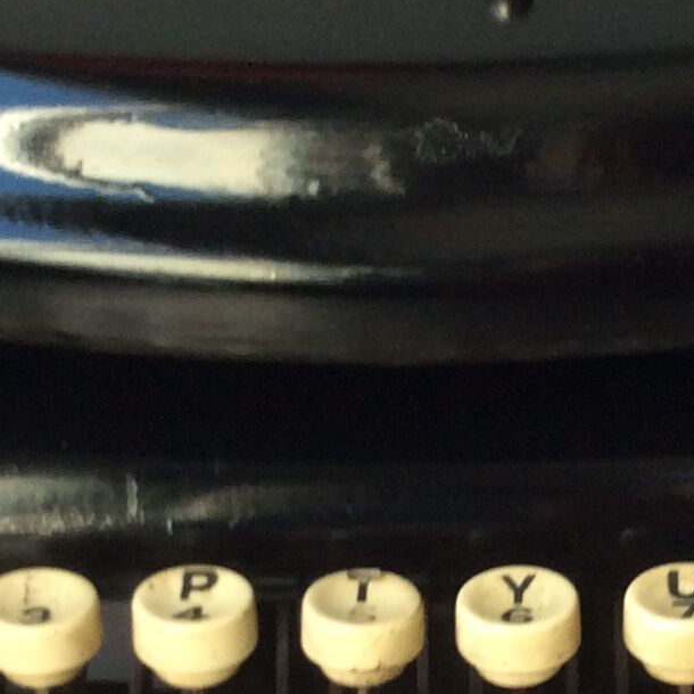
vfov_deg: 14.4
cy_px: 604
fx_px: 2722
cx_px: 455
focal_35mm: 120
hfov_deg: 14.5
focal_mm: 3.3
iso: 50
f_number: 2.4
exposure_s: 1/100
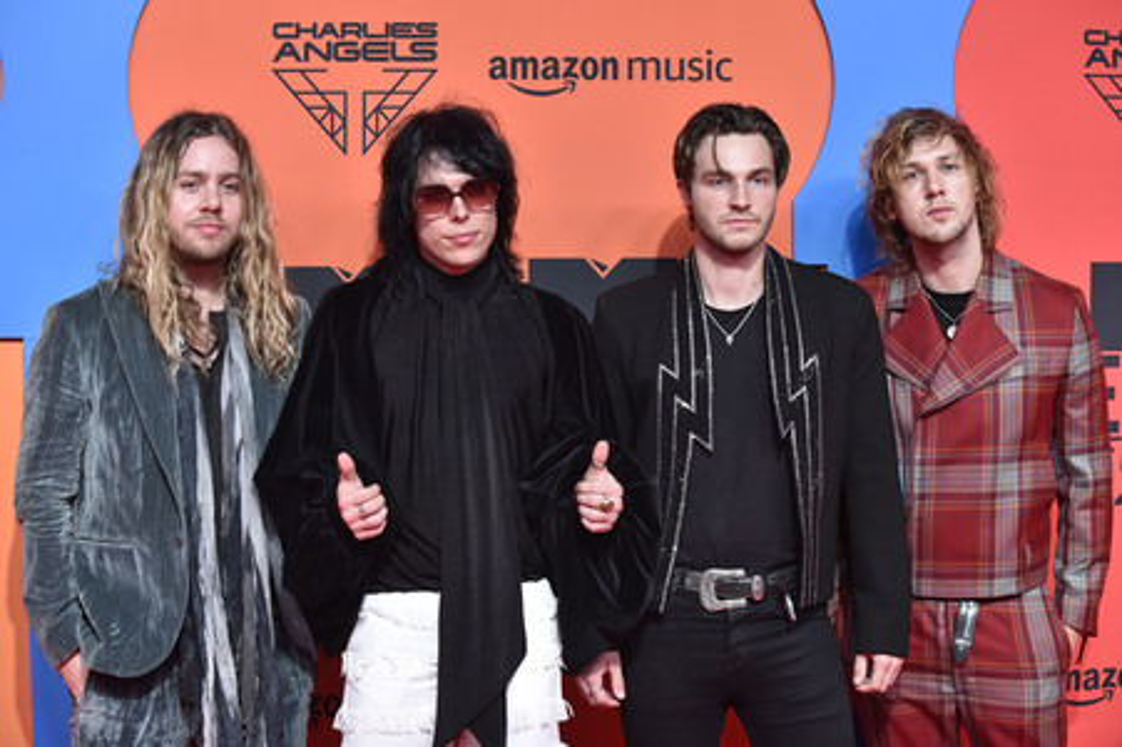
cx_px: 561
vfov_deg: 17.0
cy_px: 374
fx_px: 2491
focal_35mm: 80
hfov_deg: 25.4
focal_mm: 80
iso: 2000
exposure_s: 1/250
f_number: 3.5
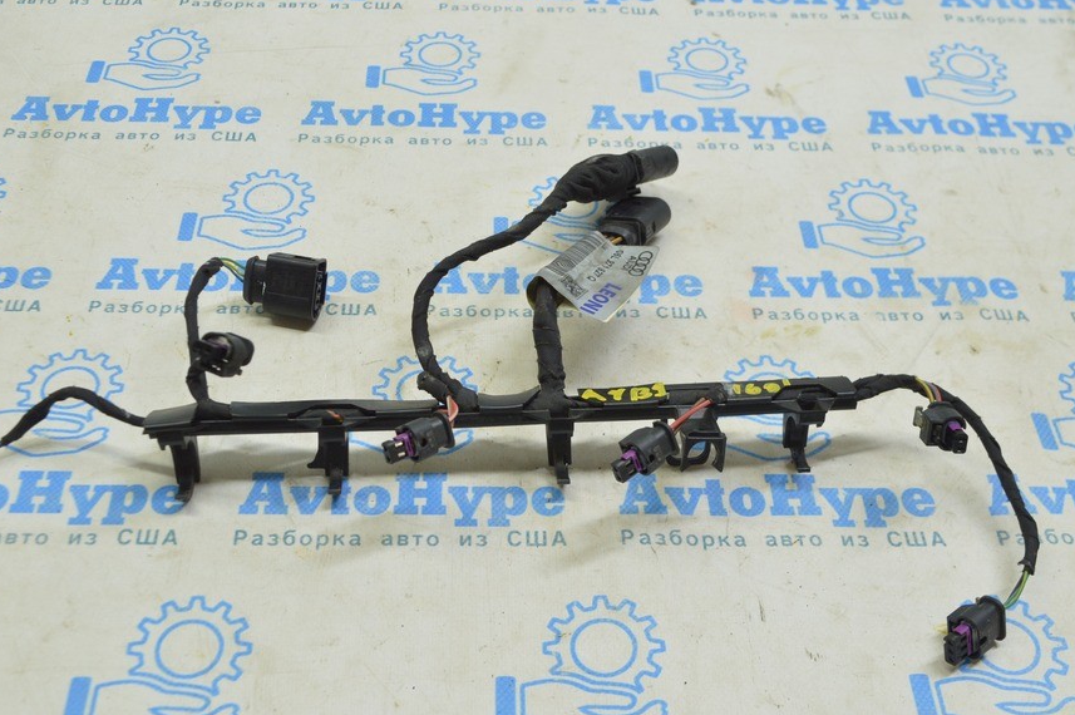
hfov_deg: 45.4
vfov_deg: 31.1
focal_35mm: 43
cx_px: 504
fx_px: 1283
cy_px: 400
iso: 400
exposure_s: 1/20
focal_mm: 24
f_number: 5.6
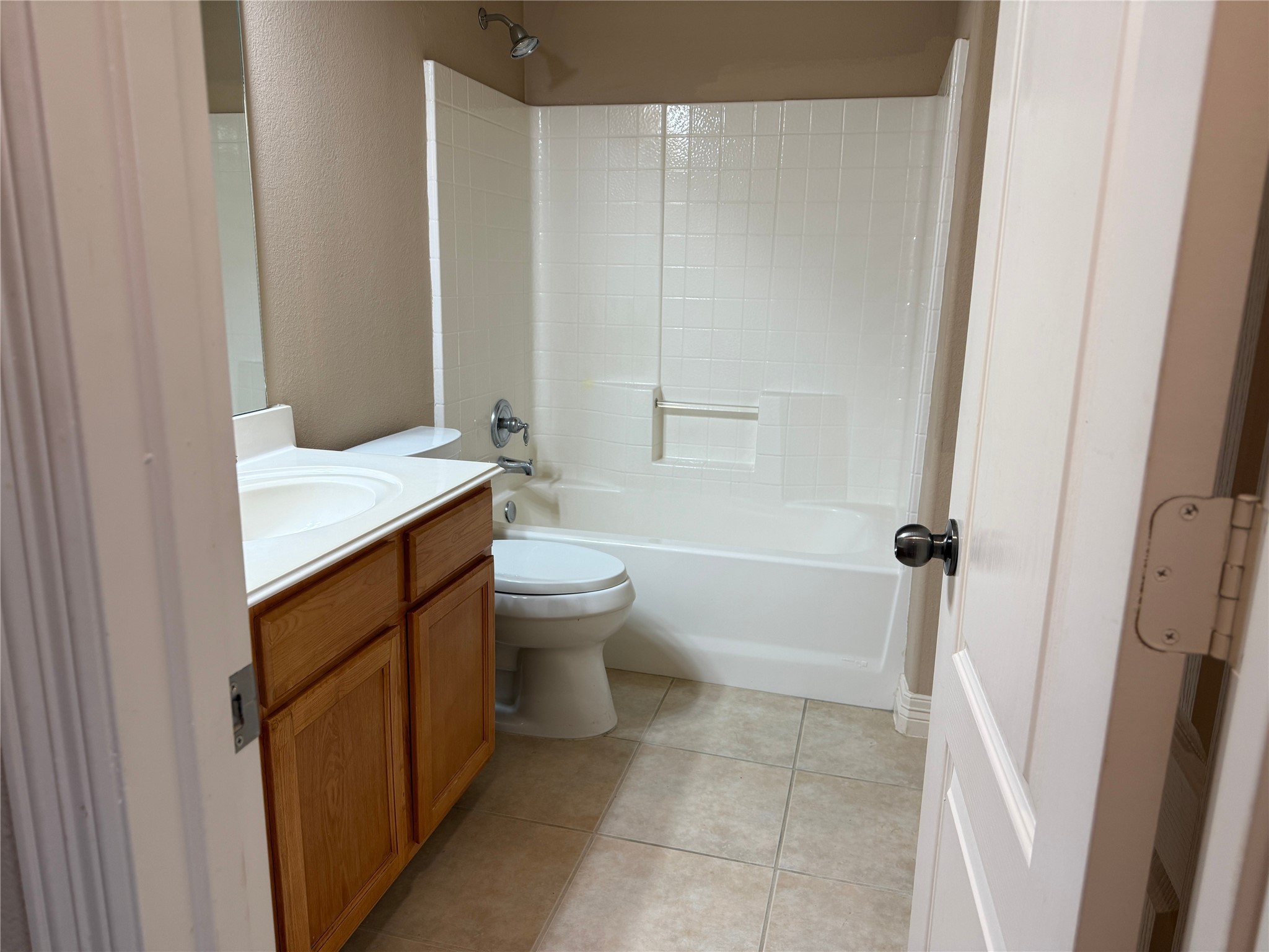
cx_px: 634
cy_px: 476
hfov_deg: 71.6
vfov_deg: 56.8
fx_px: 880
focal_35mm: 24
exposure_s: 1/120
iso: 125
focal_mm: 6.76
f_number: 1.78
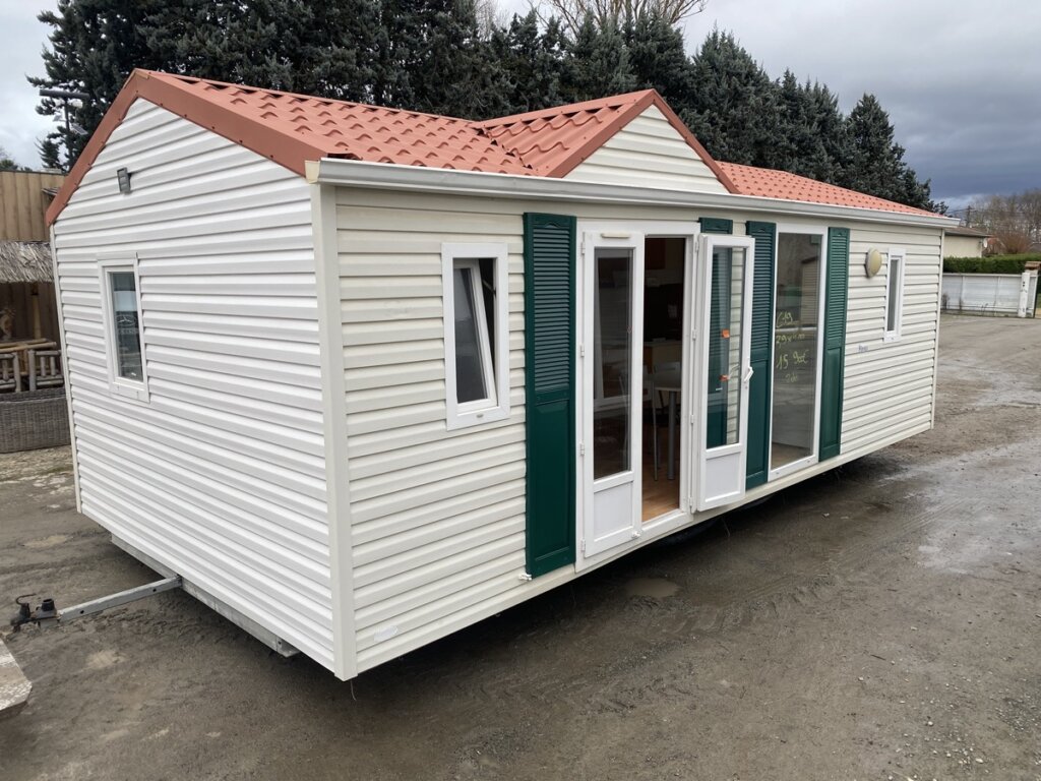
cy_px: 390
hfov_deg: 67.3
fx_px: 782
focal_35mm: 26
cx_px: 520
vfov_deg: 53.1
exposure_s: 1/654
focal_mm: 4.25
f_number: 1.8
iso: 32
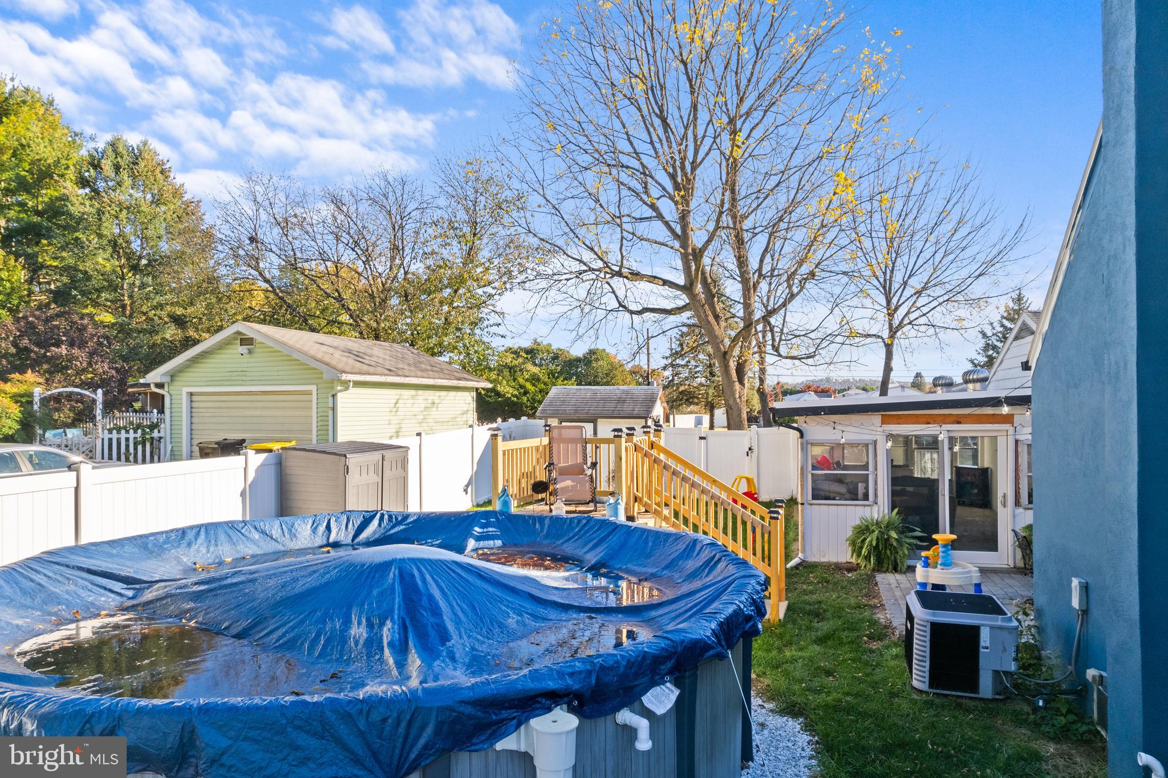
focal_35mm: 22
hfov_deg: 78.6
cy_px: 389
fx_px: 714
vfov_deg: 57.2
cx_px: 584
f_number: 2.8
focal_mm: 8.38
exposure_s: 1/125
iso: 100
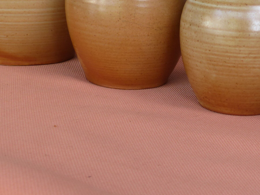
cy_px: 20
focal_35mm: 91
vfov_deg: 16.0
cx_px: 177
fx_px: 684
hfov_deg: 21.4
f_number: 2.8
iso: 100
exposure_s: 1/125
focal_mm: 7.8
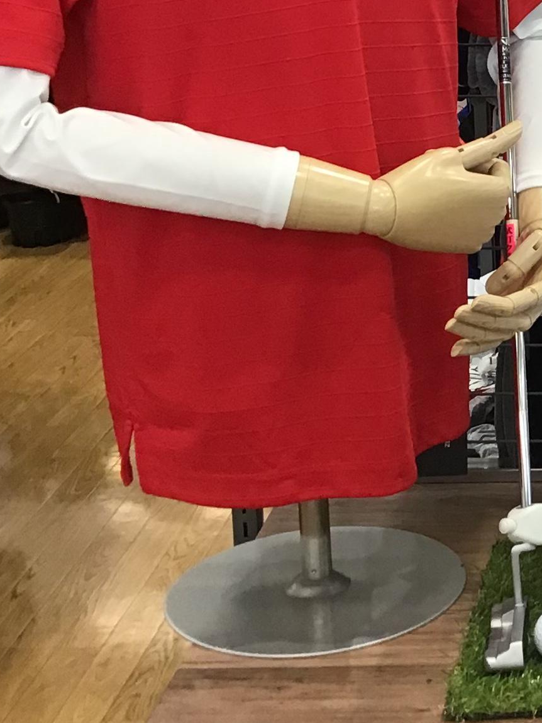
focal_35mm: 88
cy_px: 187
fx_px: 1838
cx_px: 750
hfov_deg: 15.7
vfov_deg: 22.1
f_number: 2.4
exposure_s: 1/30
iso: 32
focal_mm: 3.3
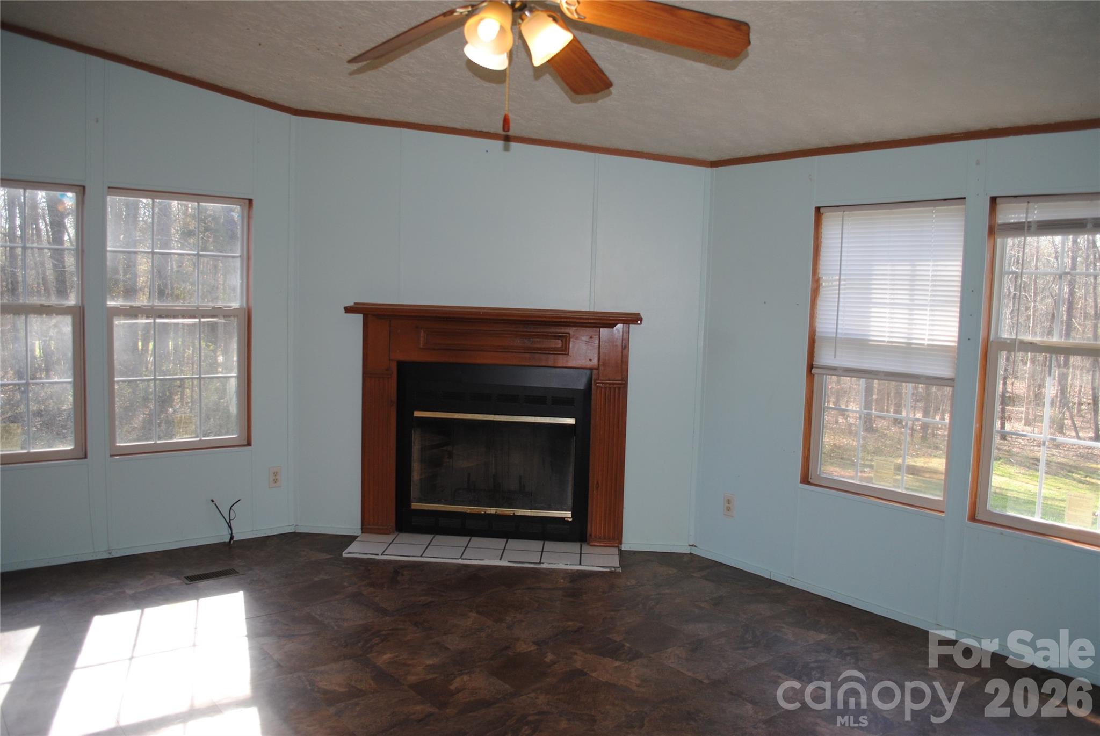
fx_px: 826
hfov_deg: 67.3
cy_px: 368
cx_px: 550
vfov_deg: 48.0
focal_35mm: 27
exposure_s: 1/125
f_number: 3.5
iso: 200
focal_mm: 18
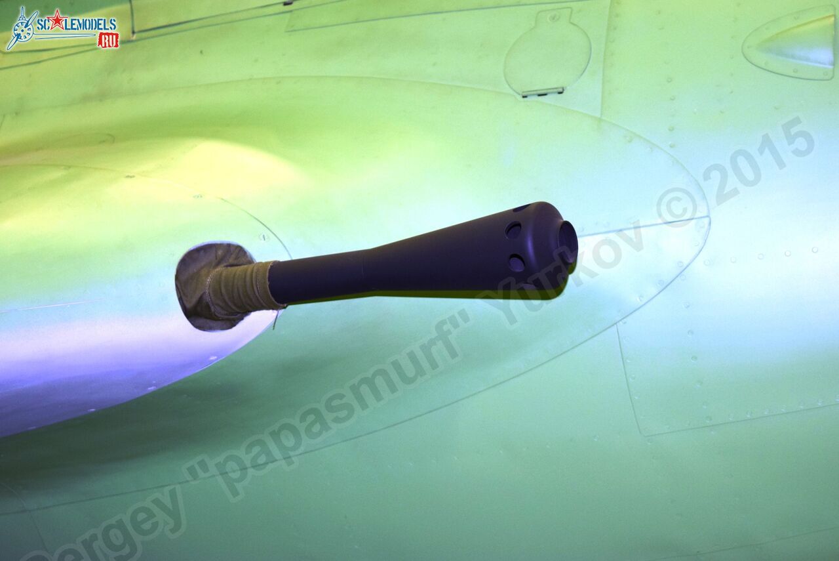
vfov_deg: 16.6
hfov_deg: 24.6
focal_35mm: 82
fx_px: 1924
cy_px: 280
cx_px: 420
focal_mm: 55
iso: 900
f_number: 5.6
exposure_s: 1/60
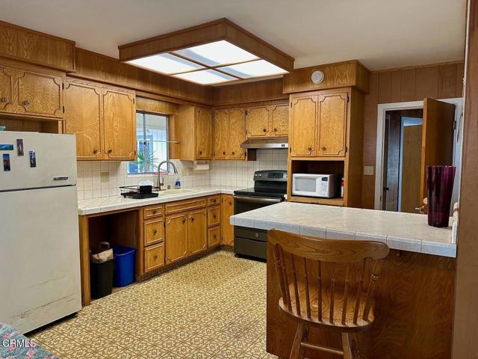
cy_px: 180
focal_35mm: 24
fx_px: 331
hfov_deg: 71.6
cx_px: 239
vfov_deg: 56.8
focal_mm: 6.86
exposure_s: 1/120
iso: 200
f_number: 1.78
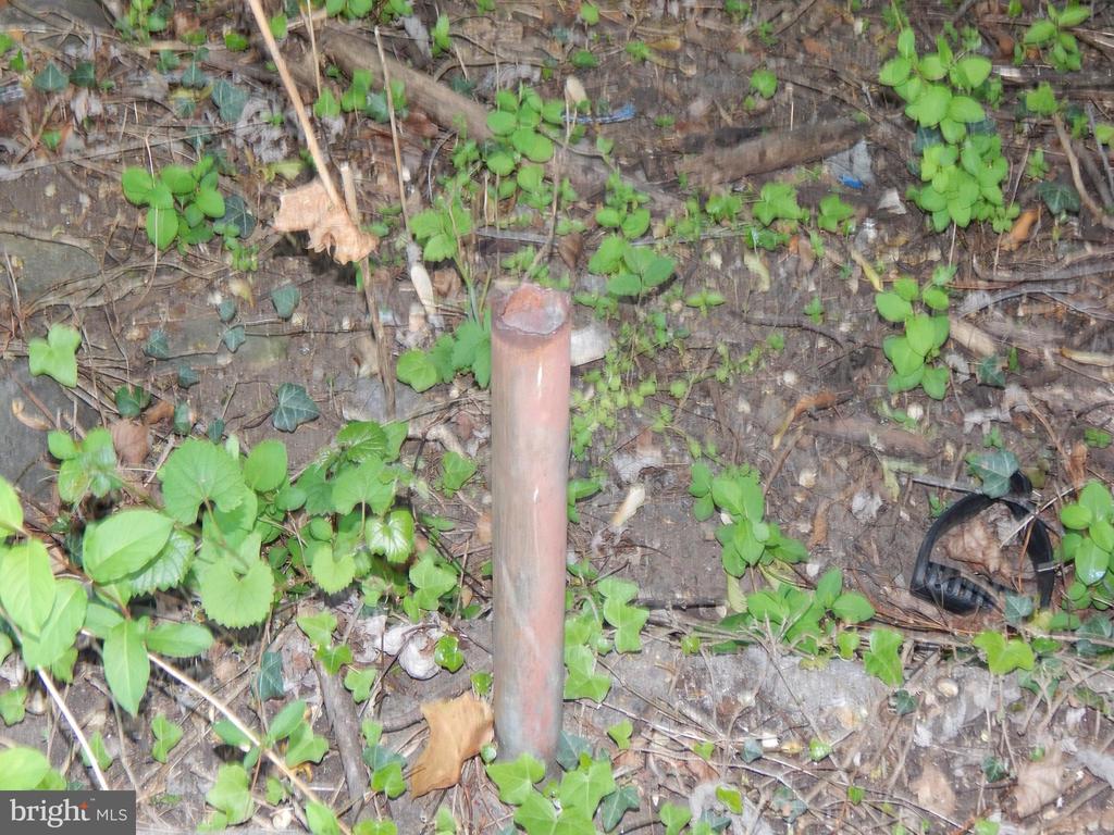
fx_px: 2221
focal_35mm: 69
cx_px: 557
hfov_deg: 28.2
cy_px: 418
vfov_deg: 21.3
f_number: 4.1
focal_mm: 12.3
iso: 200
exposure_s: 1/30
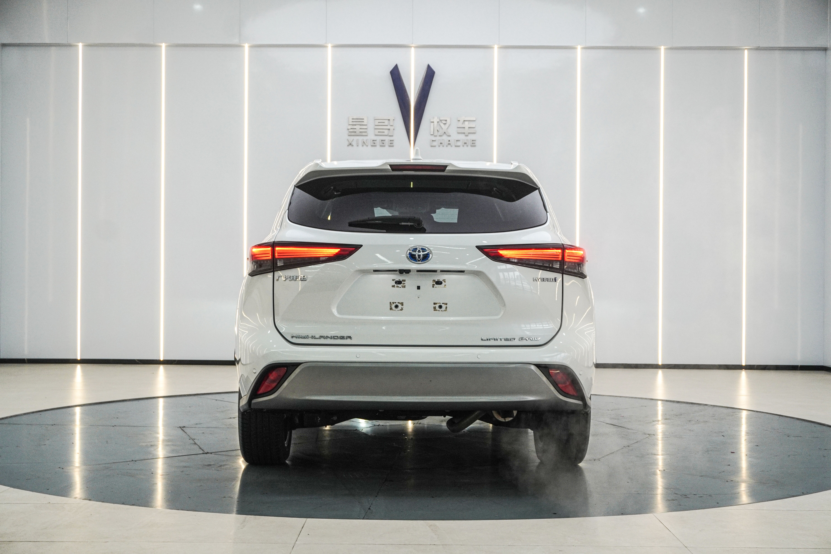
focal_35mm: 50
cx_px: 416
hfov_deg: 40.0
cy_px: 277
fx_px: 1143
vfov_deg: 27.3
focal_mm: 33
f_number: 6.3
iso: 640
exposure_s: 1/80
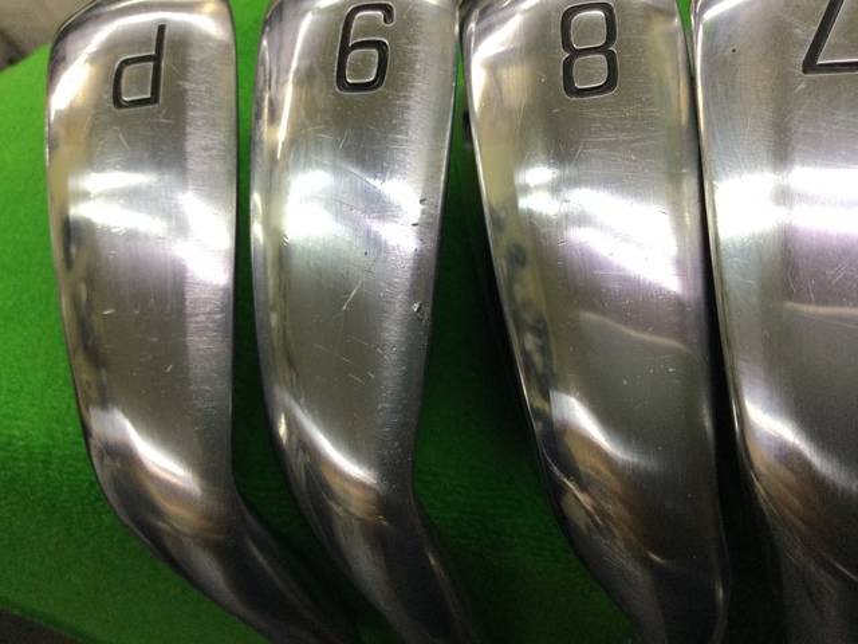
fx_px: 768
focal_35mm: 31
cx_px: 429
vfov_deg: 45.4
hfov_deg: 58.4
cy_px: 322
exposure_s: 1/30
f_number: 2.4
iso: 25
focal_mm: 3.3
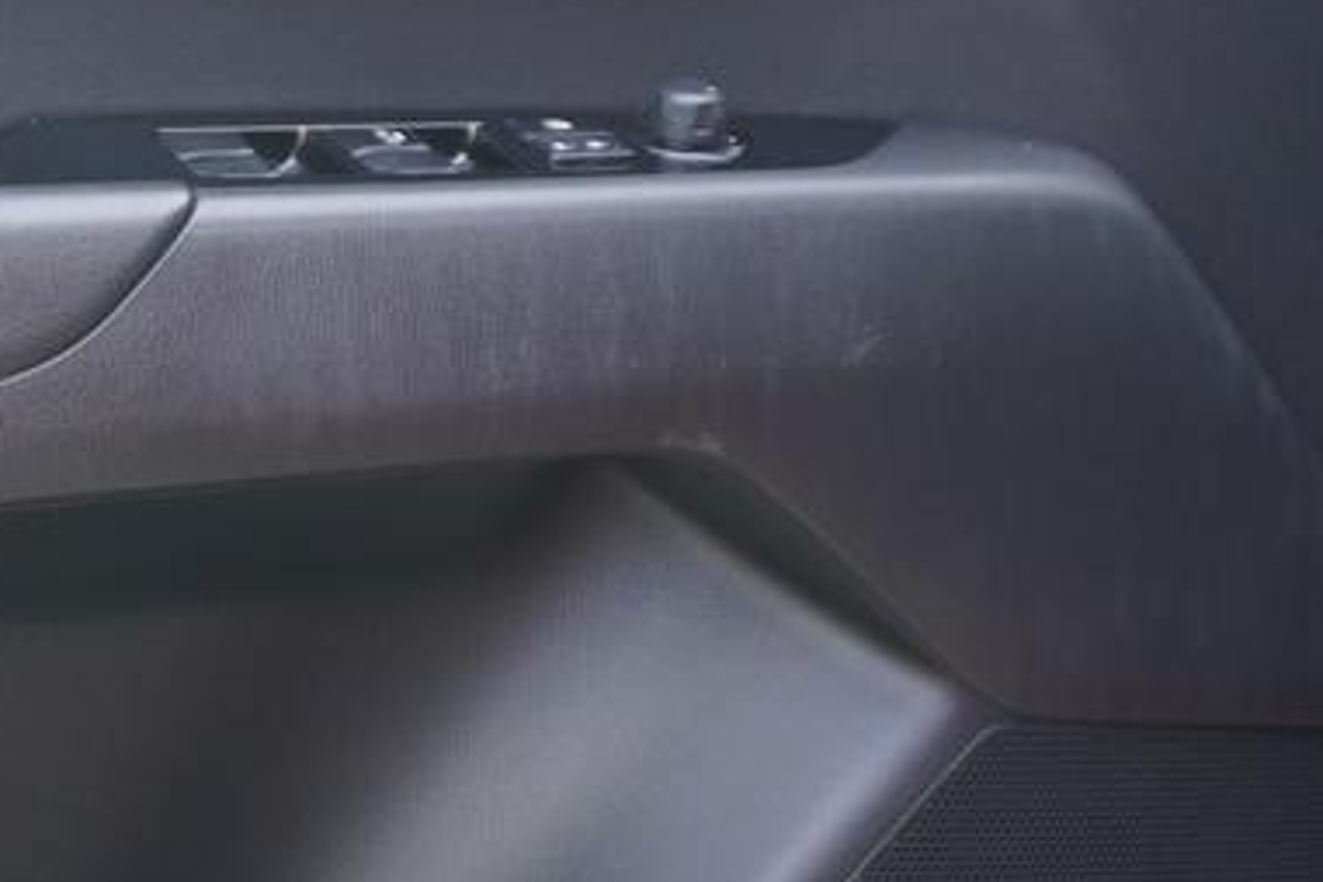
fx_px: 3516
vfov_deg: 14.3
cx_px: -191
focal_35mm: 96
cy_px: 378
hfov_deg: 20.2
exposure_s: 1/160
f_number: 4
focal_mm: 19
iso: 320
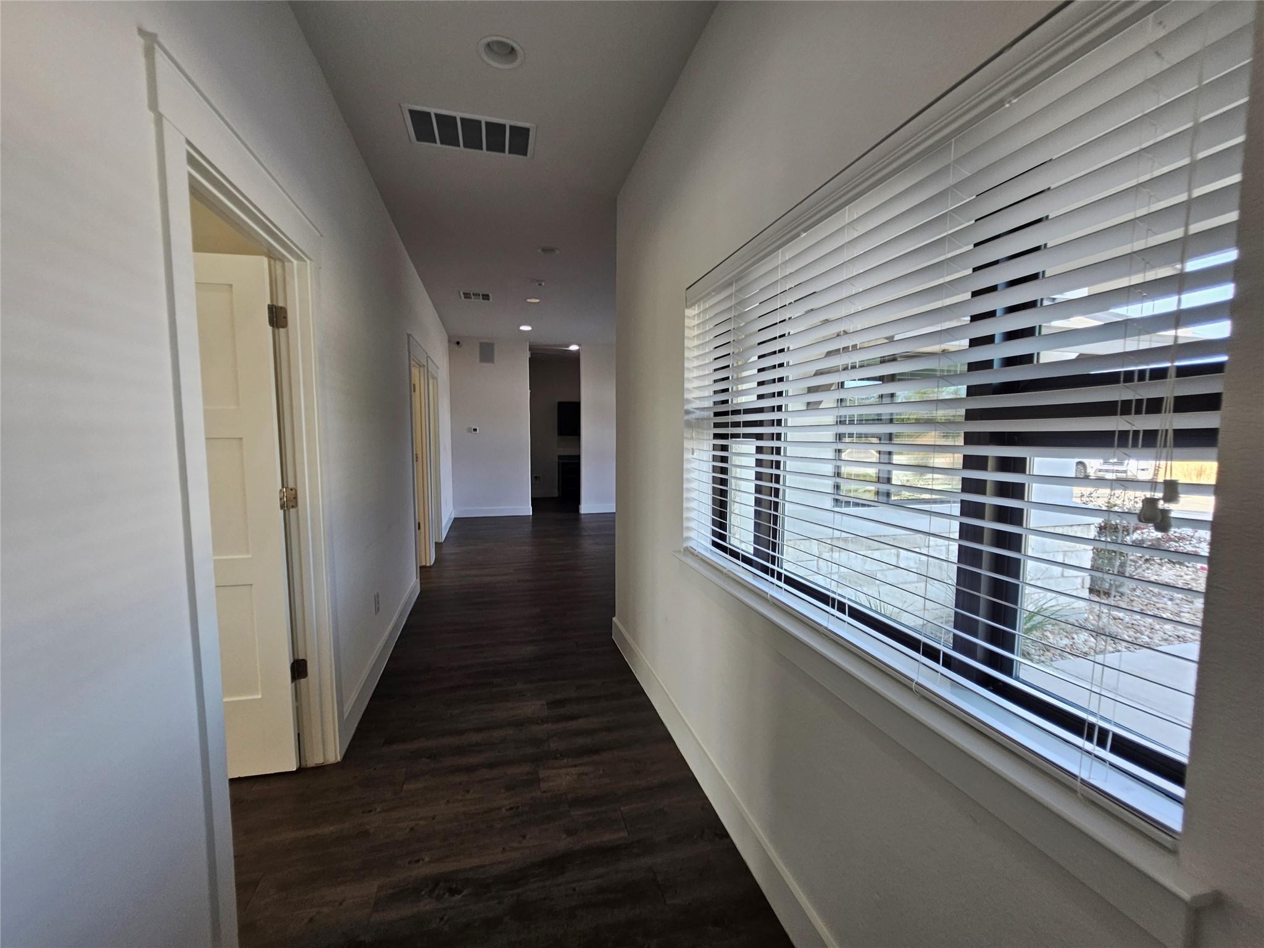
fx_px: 475
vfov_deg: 89.9
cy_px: 474
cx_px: 632
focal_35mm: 13
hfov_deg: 106.2
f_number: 2.2
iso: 50
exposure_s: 1/60
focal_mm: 2.2
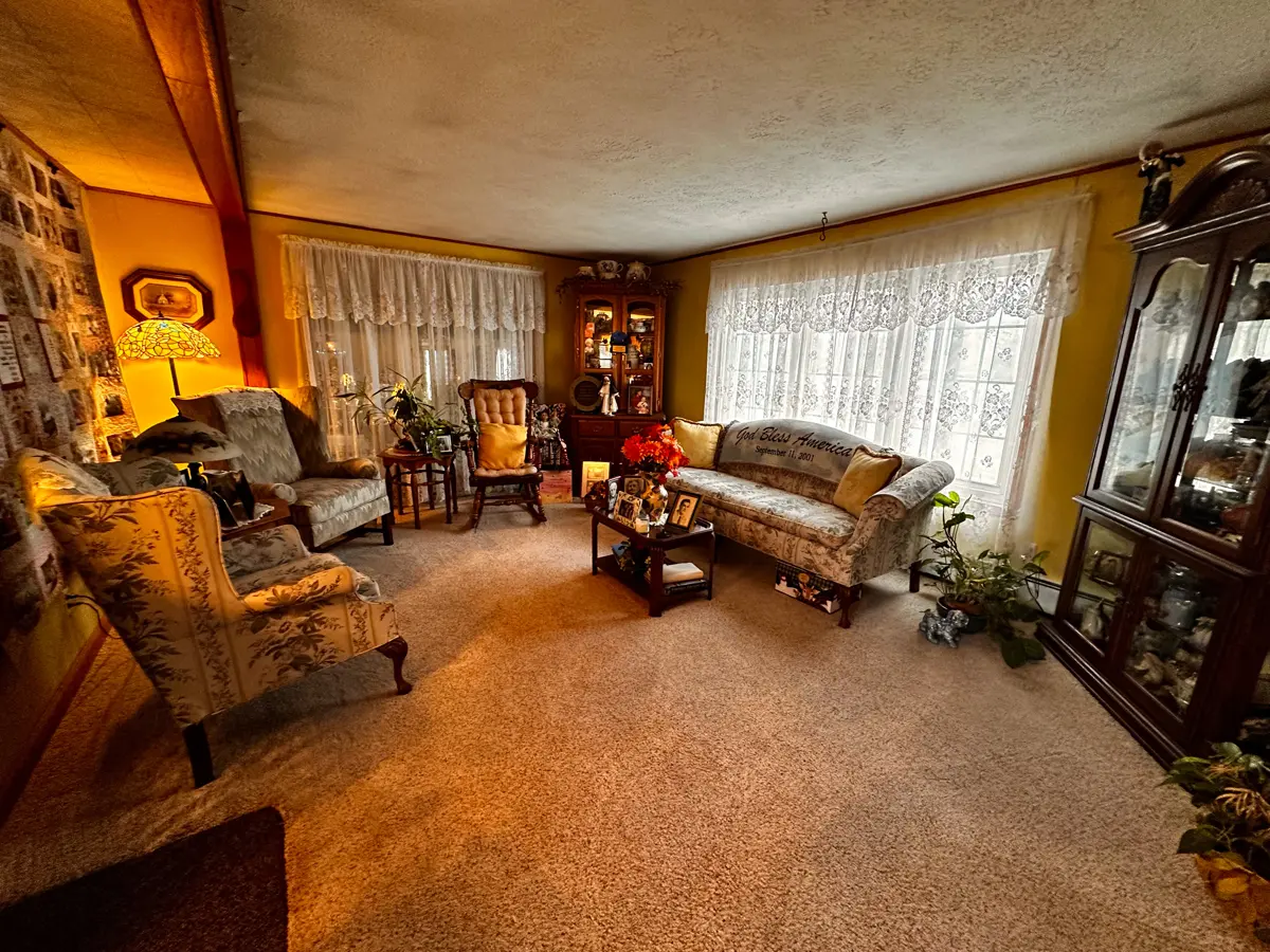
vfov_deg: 85.7
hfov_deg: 102.1
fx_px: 514
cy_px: 476
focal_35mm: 14
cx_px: 635
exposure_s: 1/60
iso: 500
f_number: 2.2
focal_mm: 2.22
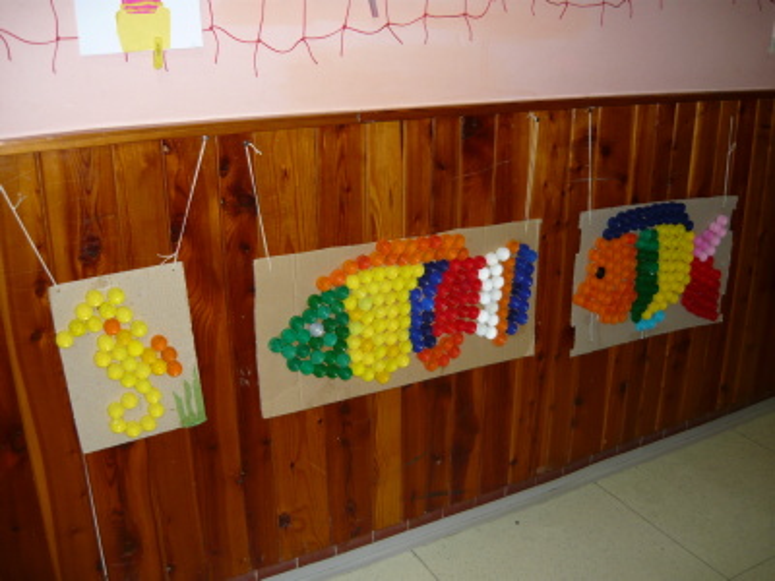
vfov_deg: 42.9
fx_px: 739
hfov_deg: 55.4
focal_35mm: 33
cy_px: 290
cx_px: 388
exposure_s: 1/30
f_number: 2.8
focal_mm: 5.5
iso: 100
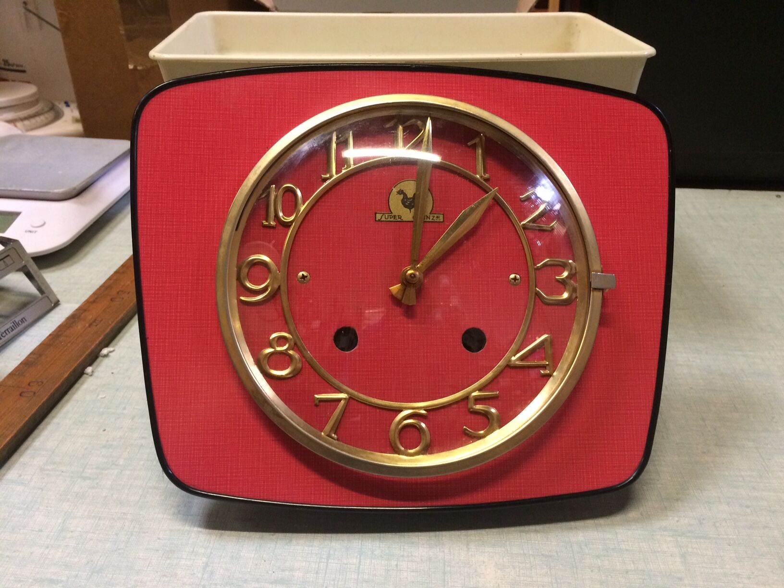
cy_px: 294
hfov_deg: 61.7
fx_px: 657
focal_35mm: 29
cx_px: 392
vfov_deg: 48.2
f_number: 2.2
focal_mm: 4.15
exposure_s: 1/33
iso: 250
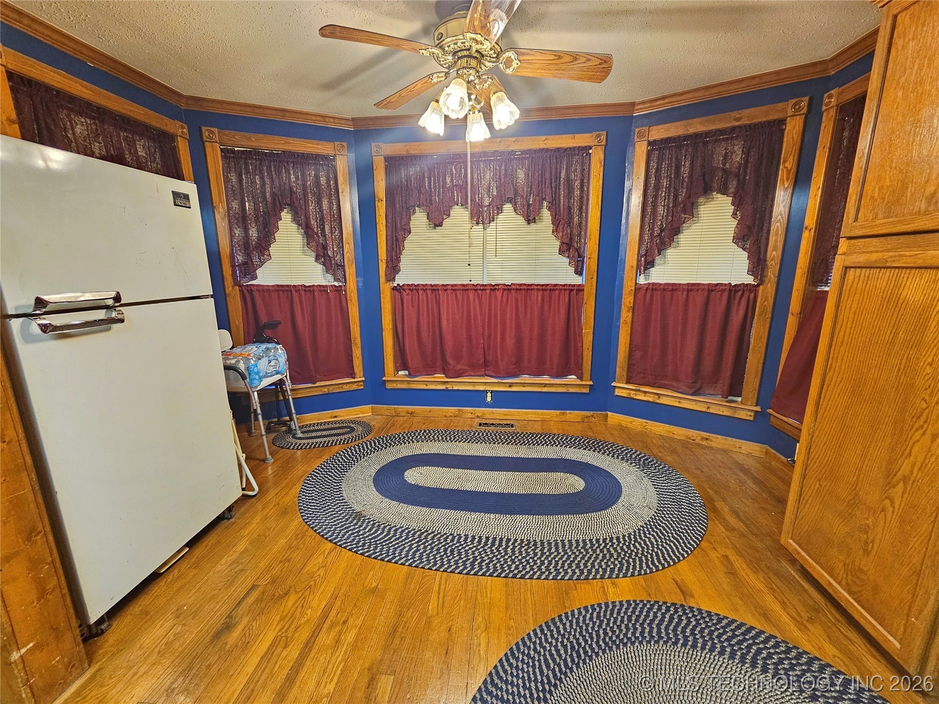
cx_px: 470
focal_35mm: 13
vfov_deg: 89.9
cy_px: 352
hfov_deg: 106.2
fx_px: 353
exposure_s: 1/30
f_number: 2.2
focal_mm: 2.2
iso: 320
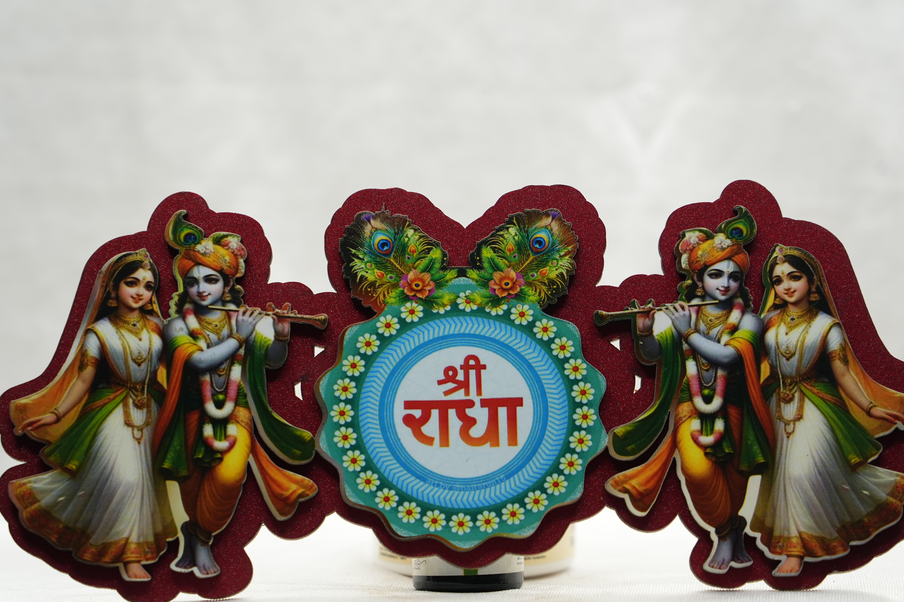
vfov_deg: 11.8
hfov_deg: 17.6
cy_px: 309
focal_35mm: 116
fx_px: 2913
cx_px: 469
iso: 320
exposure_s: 1/60
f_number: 5.6
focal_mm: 105
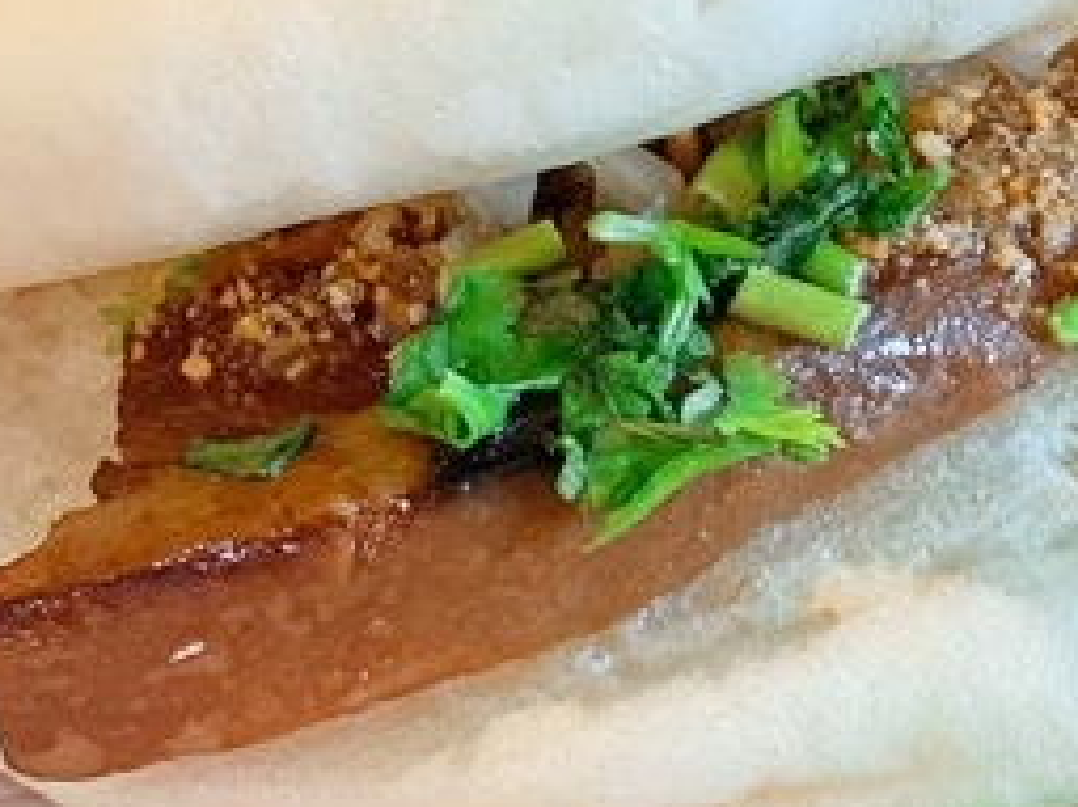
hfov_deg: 12.0
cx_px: 977
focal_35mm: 163
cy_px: -63
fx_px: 5074
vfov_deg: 9.0
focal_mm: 6
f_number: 2
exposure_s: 1/120
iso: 100
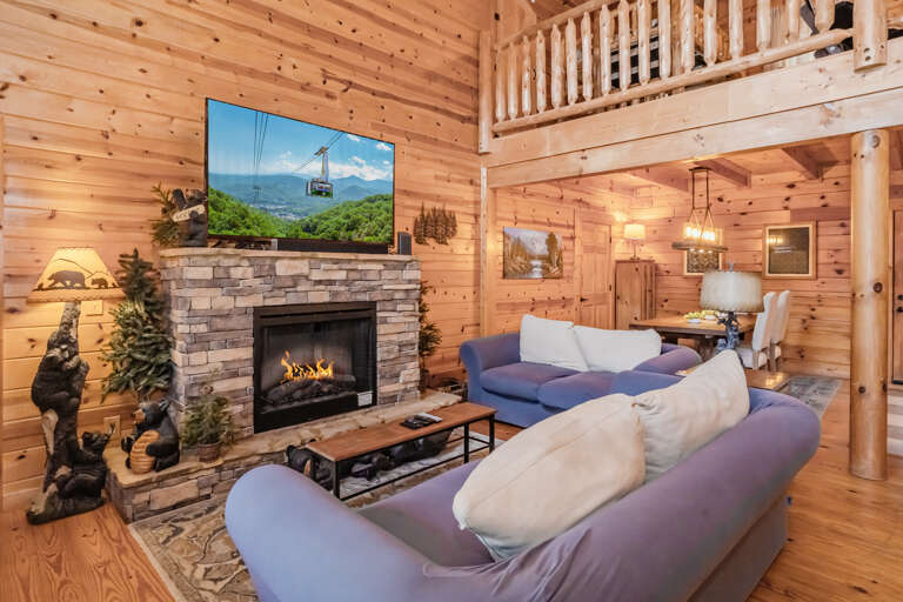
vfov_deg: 67.4
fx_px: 451
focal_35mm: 18
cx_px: 452
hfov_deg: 90.0
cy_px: 301
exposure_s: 1/60
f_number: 8
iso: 4000
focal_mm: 18
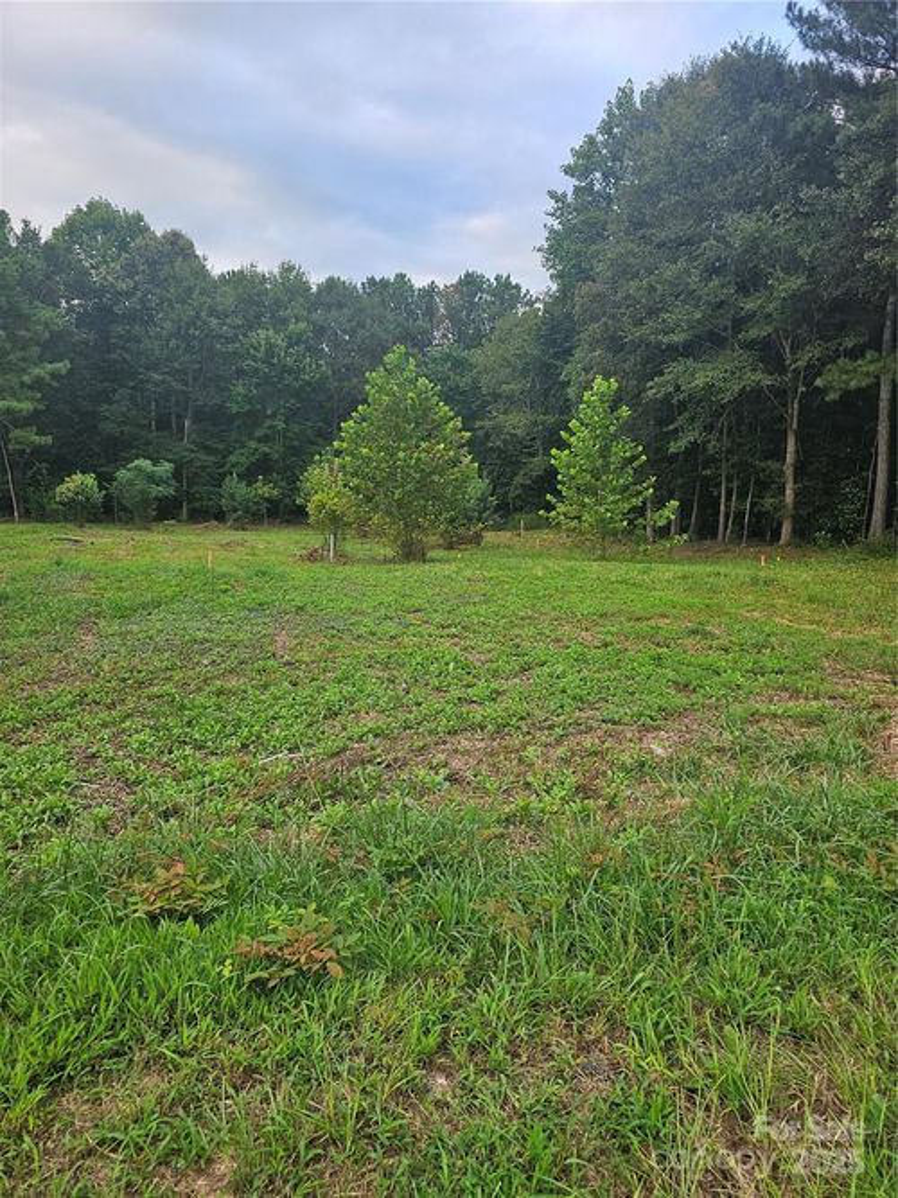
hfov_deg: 58.9
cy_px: 599
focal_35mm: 23
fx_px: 796
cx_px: 449
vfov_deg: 73.9
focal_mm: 6.3
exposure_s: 1/180
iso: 32
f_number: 1.7
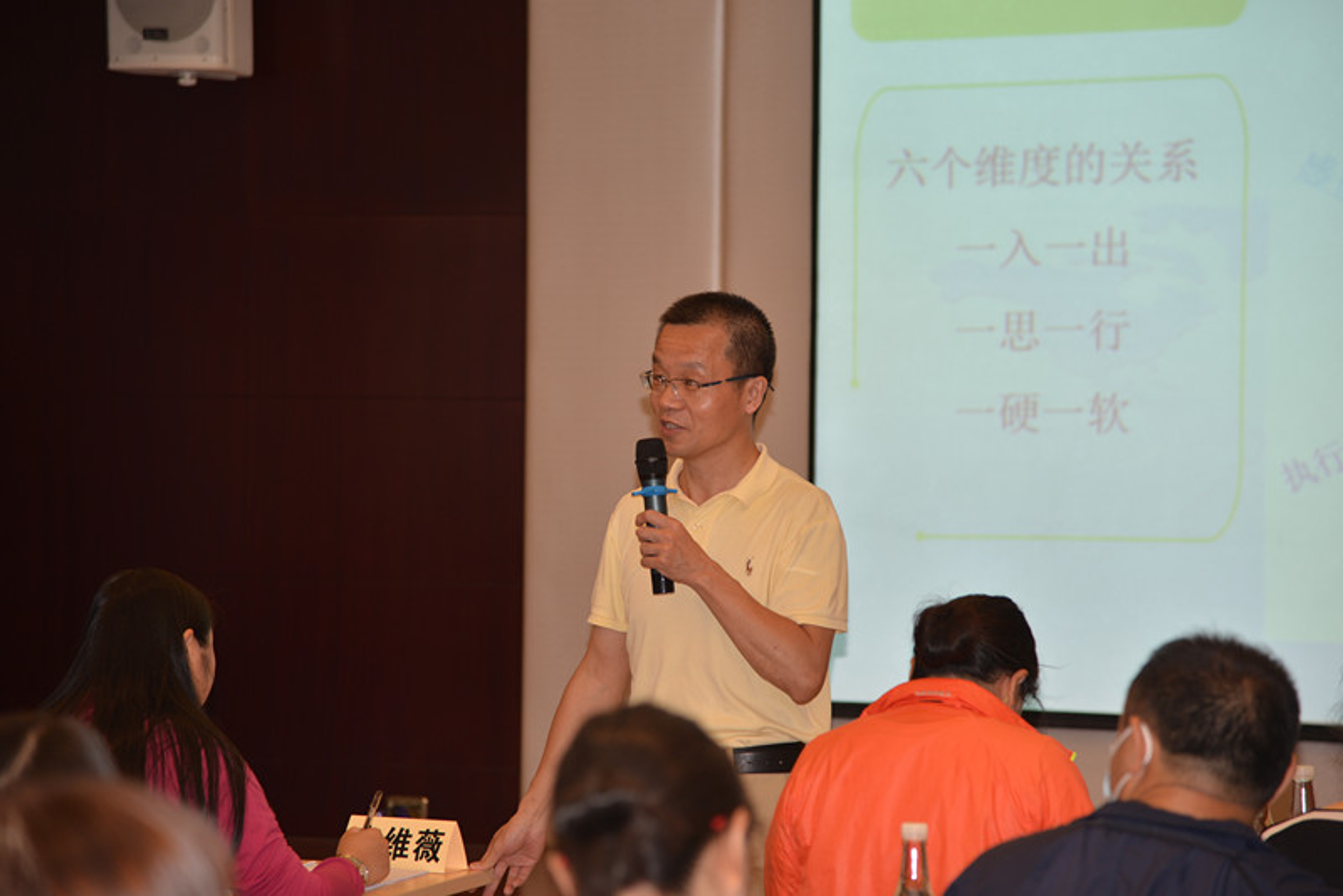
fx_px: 4478
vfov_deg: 11.4
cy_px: 448
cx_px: 672
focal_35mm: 120
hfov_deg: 17.1
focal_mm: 120
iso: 280
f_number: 4
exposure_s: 1/60
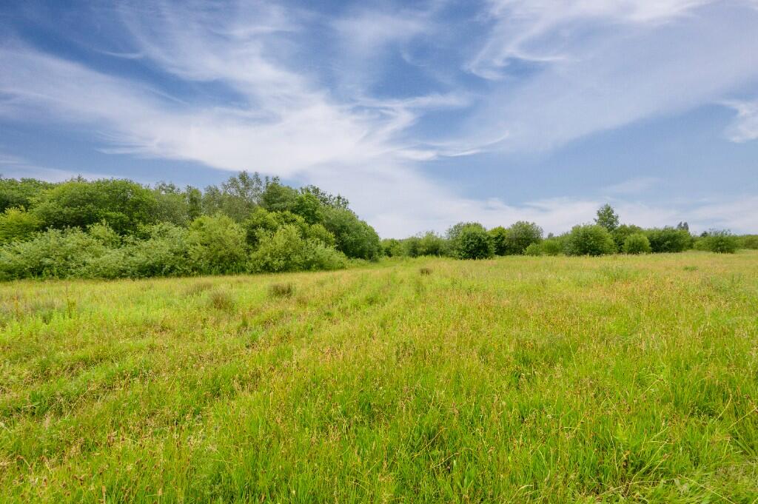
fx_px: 295
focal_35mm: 14
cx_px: 379
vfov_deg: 81.1
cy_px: 252
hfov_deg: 104.3
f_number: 9
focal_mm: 14
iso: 400
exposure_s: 1/1250
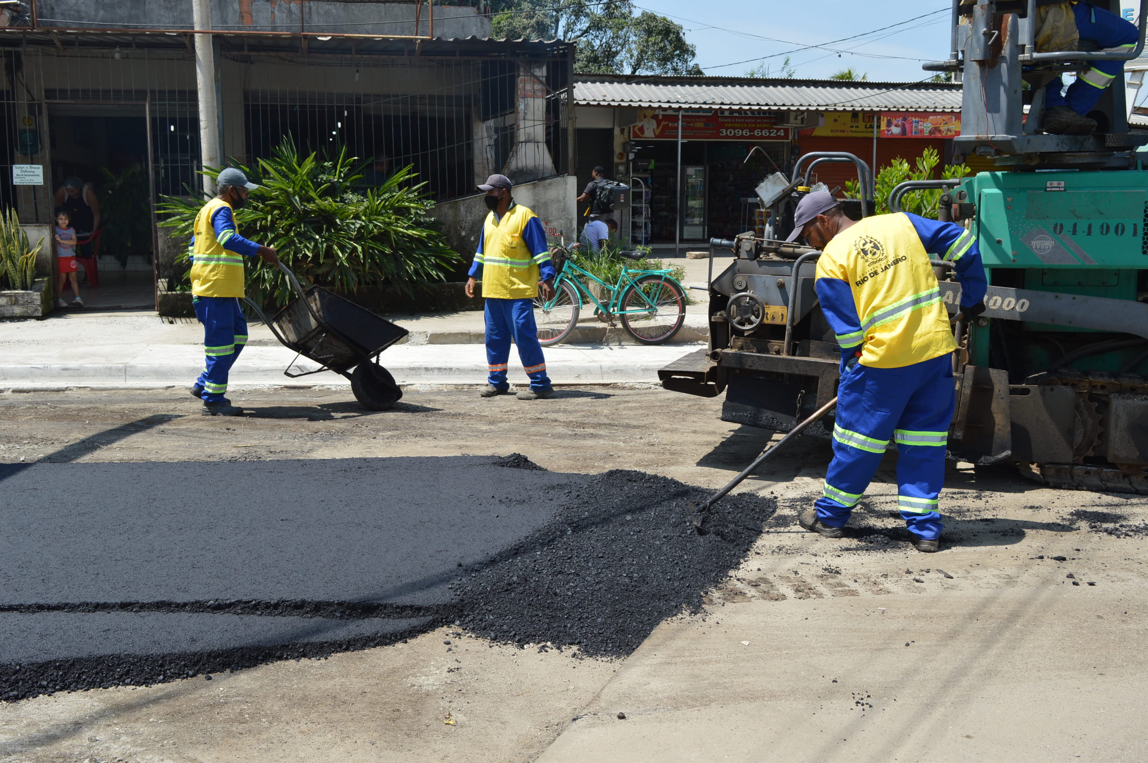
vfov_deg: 36.8
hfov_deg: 53.2
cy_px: 382
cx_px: 574
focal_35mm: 36
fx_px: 1147
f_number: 8
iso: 100
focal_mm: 24
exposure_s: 1/250
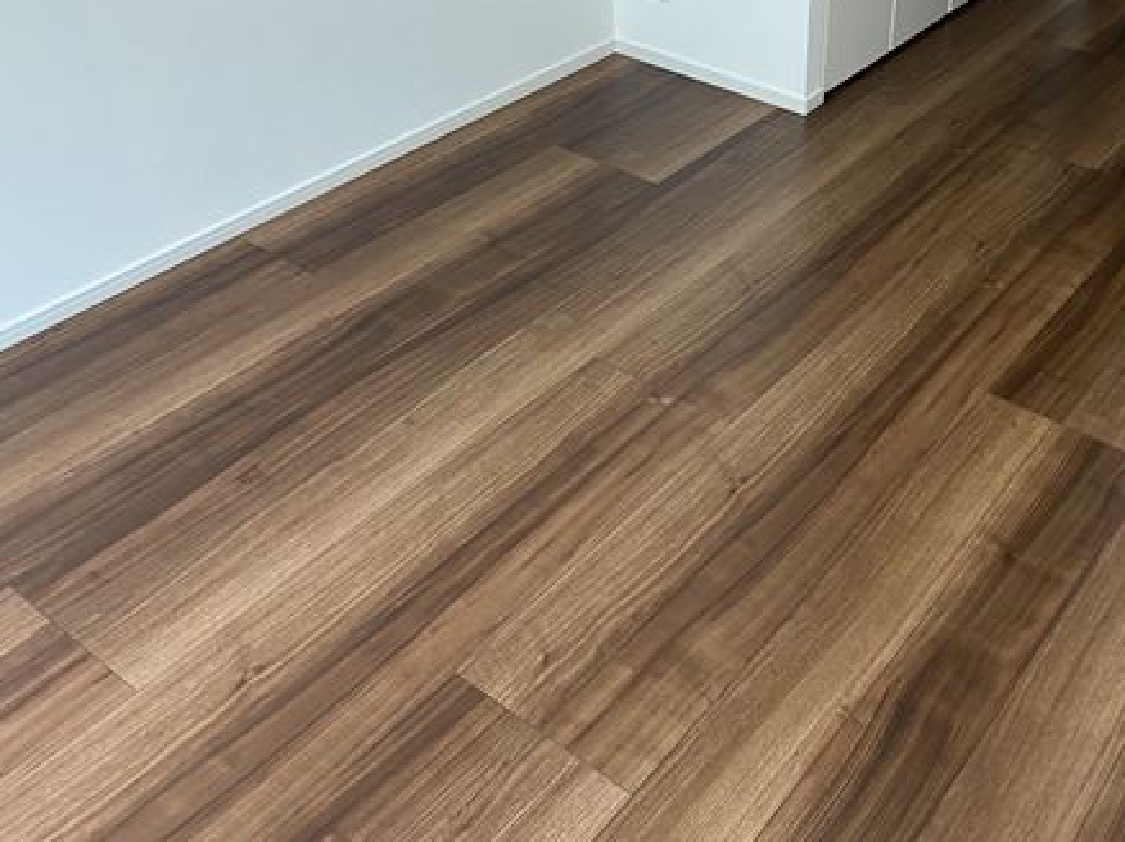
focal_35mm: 38
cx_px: 742
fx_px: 1234
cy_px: 270
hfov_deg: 48.2
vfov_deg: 37.2
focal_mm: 4.25
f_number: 1.8
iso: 125
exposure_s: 1/60
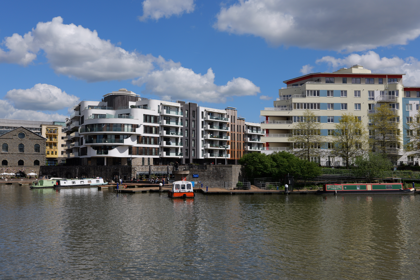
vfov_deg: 33.4
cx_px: 210
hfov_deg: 48.5
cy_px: 140
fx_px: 467
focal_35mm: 40
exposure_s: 1/1600
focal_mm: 40
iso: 200
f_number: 6.3
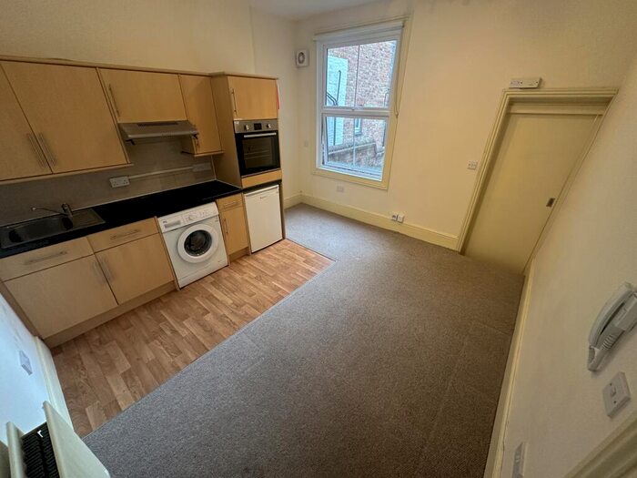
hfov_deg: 102.1
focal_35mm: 14
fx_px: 258
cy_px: 239
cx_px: 318
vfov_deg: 85.7
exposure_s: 1/100
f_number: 2.2
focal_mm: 2.22
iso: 250
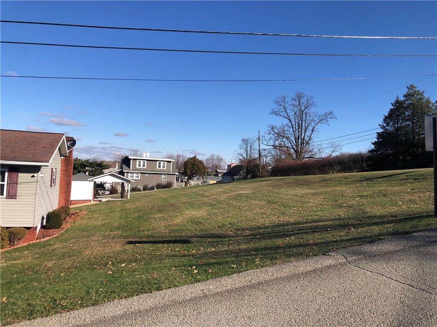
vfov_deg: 49.7
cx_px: 218
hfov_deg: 63.4
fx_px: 353
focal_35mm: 28
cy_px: 164
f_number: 1.8
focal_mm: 3.99
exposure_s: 1/1946
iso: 20
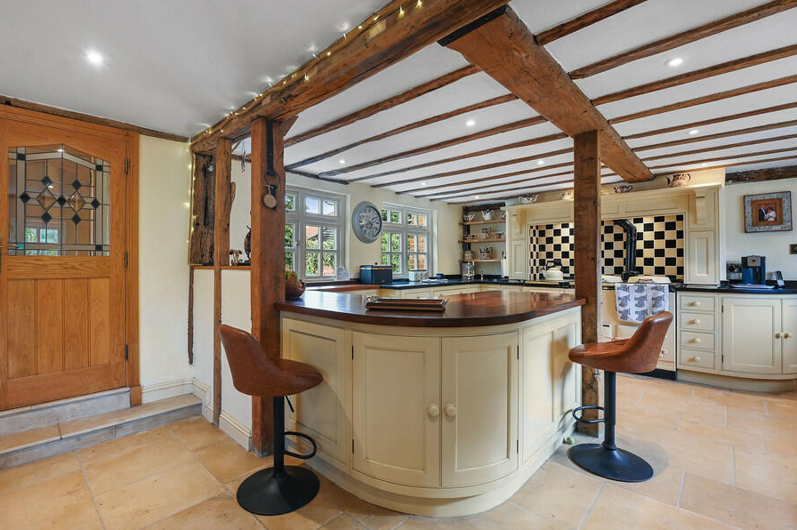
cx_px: 366
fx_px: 354
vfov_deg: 73.7
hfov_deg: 96.6
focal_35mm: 16
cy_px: 260
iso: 400
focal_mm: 14
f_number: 8
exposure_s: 1/1.25
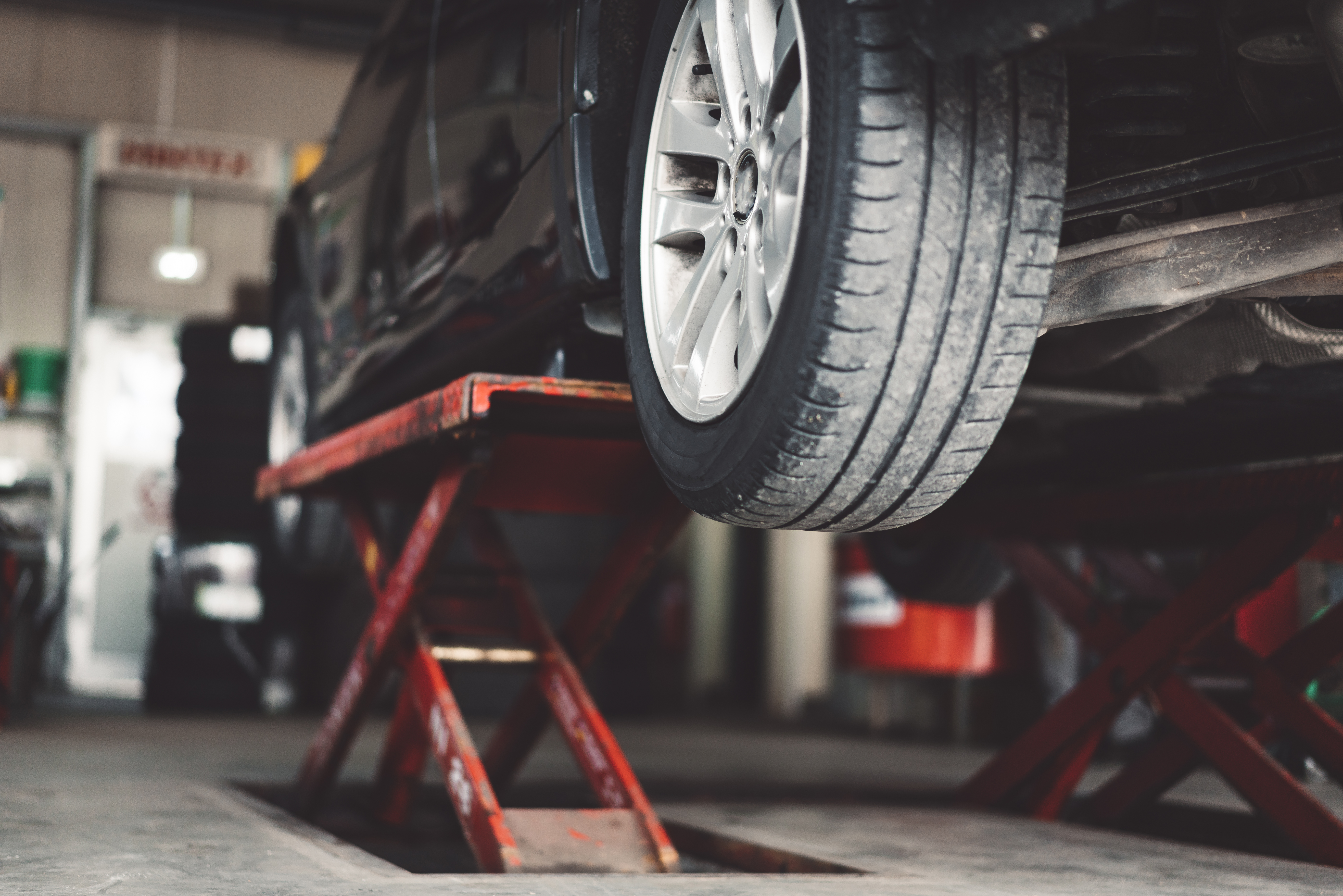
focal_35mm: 55
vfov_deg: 24.6
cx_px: 672
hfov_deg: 36.2
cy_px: 448
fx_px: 2052
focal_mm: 55
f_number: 1.8
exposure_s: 1/500
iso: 250
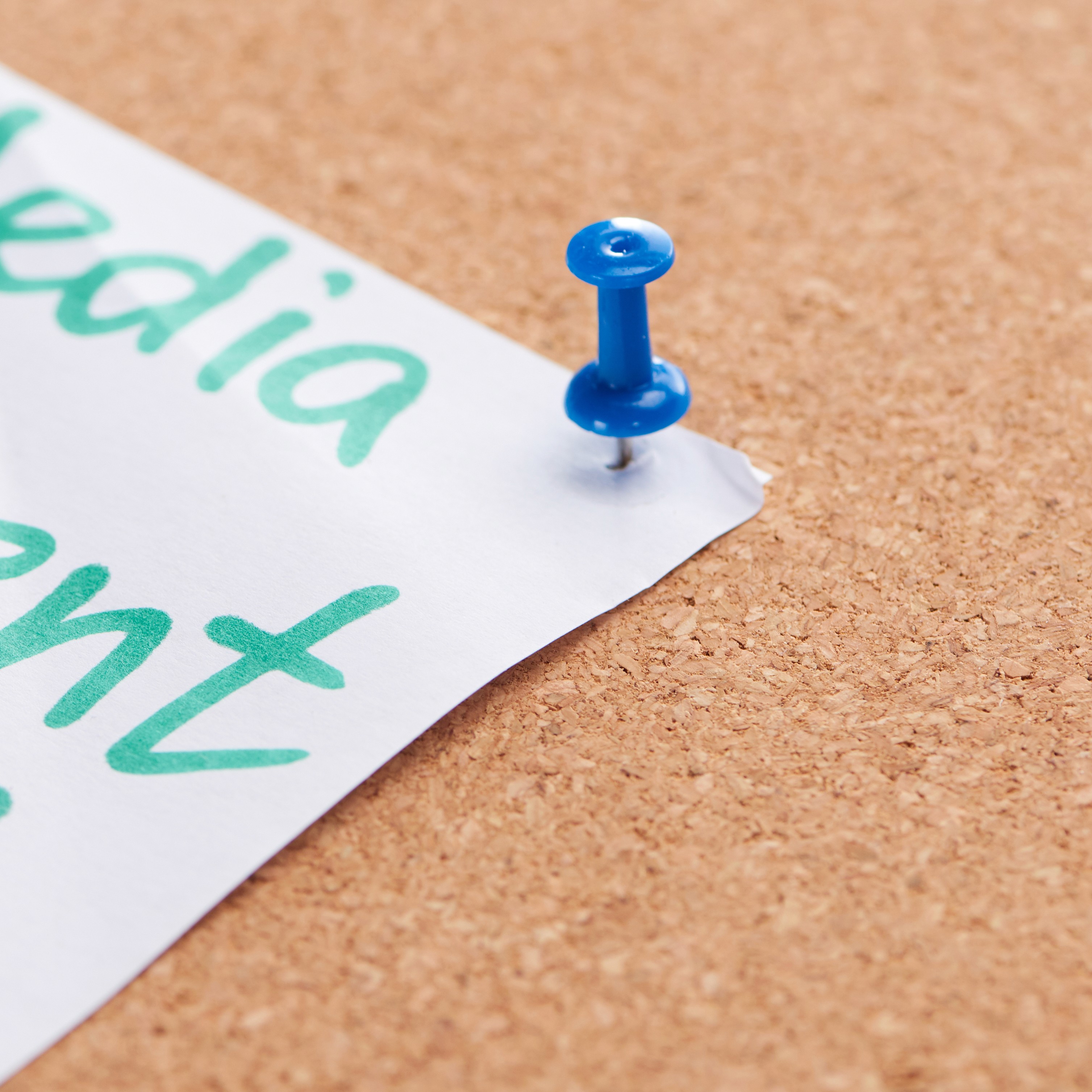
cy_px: 635
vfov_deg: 8.0
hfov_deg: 8.0
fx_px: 7780
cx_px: 128
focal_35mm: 218
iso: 200
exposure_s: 1/160
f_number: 9
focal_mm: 105
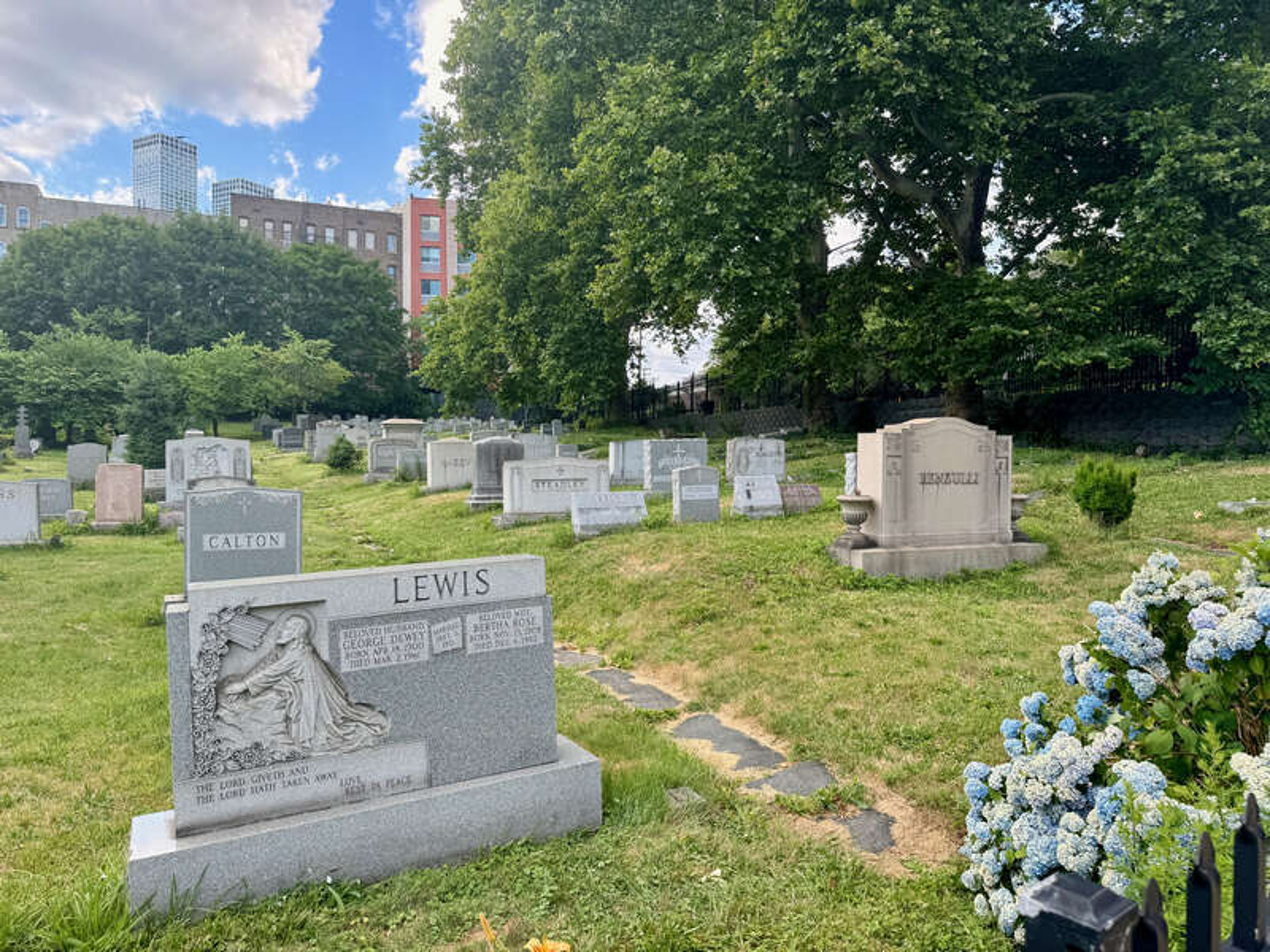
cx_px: 635
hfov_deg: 71.6
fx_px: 881
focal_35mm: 24
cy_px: 476
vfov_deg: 56.8
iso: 80
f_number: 1.78
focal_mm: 6.76
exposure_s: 1/700
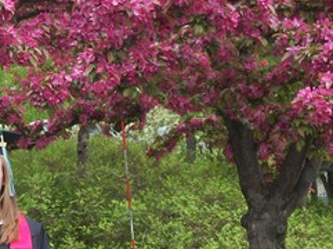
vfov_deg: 11.1
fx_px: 1278
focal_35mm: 133
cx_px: -29
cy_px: 165
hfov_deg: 14.5
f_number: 3.6
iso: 80
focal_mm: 8.8
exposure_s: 1/200
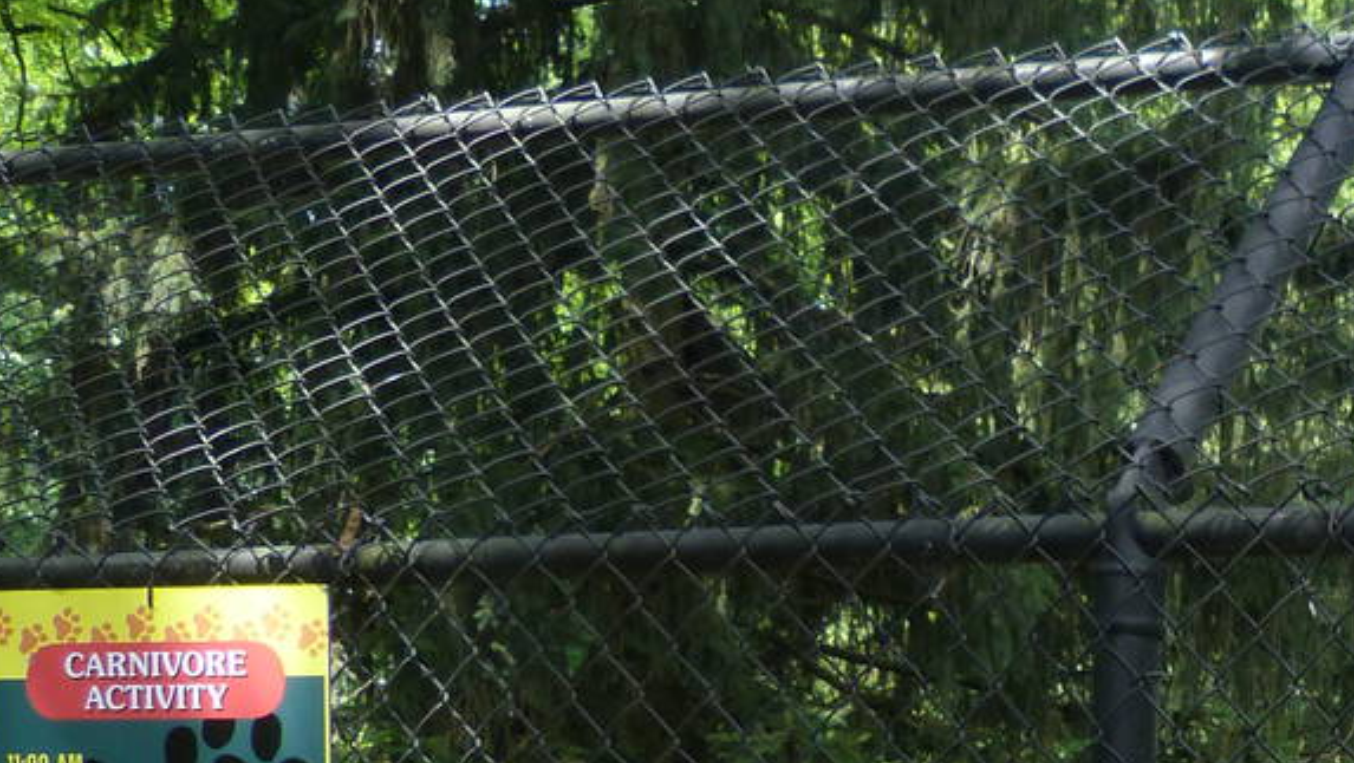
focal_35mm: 76
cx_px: 1534
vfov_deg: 14.5
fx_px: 2730
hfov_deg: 25.6
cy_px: 1238
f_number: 3.6
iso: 80
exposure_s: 1/125
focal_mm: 4.5
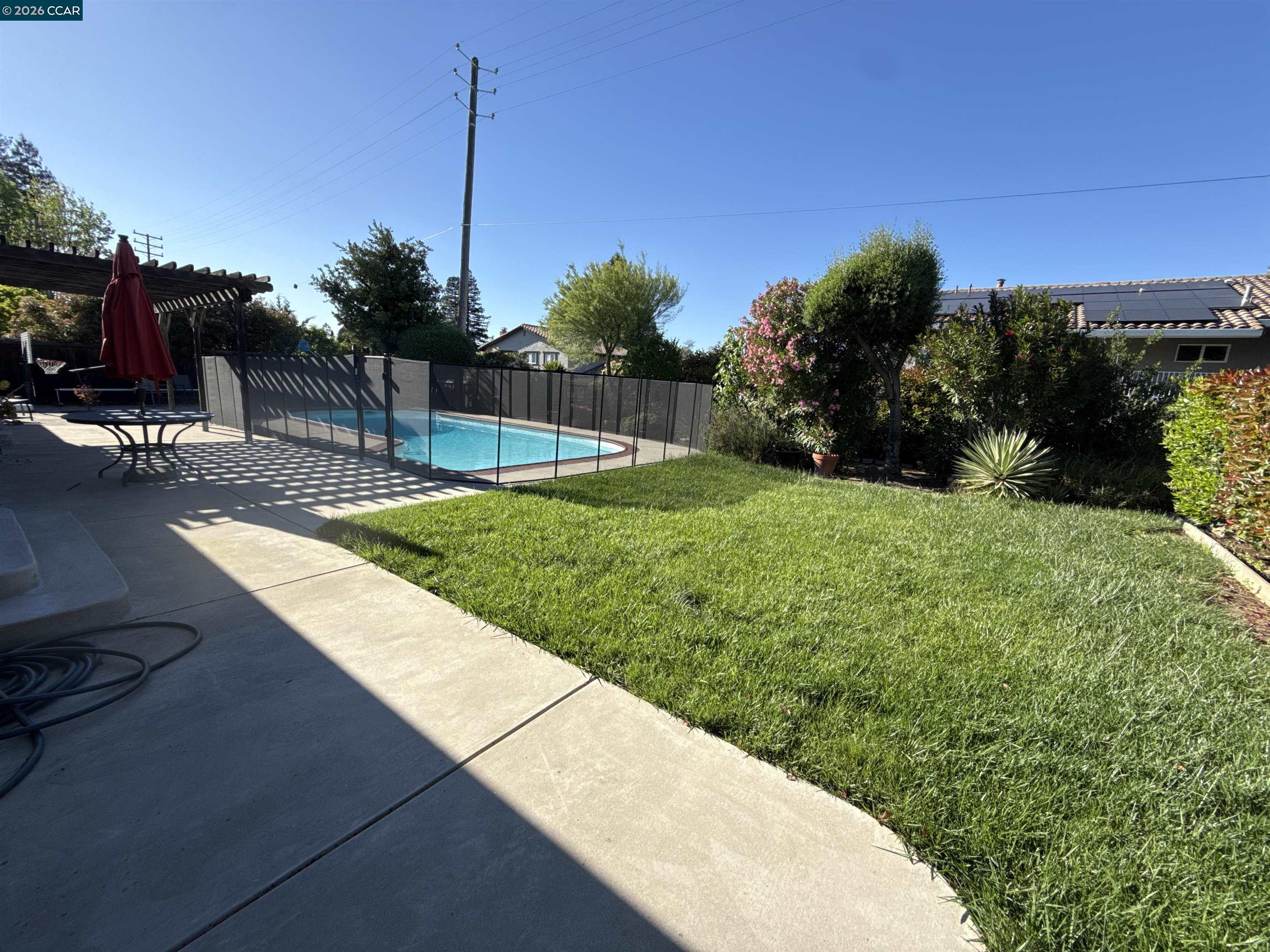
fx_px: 514
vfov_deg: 85.7
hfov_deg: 102.1
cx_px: 635
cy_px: 476
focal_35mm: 14
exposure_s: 1/1050
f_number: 2.2
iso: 50
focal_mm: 2.22
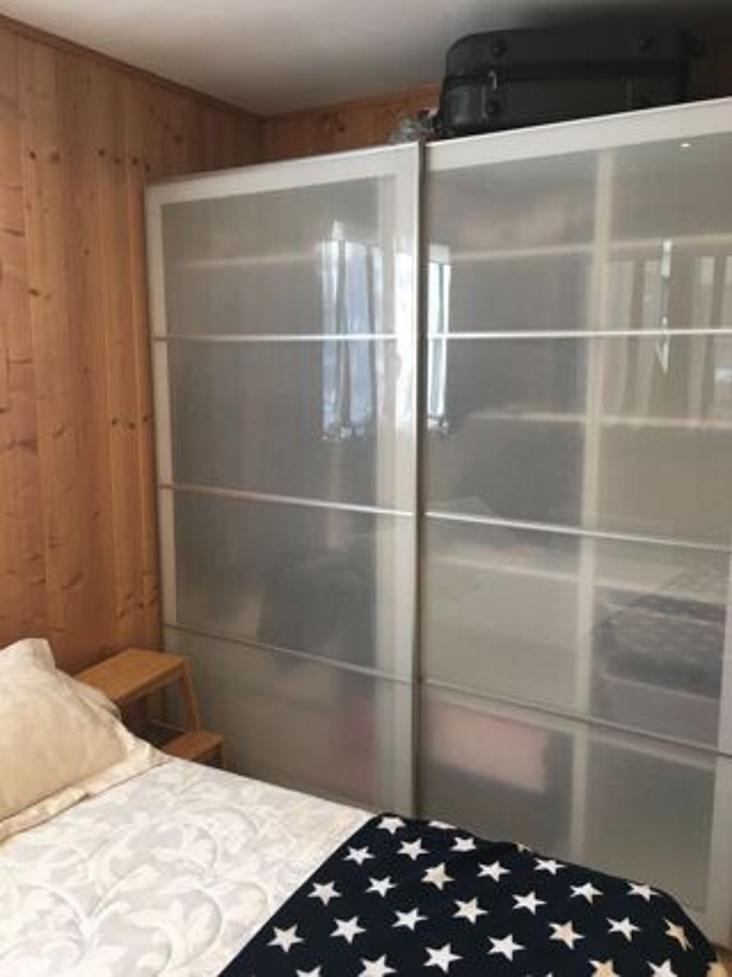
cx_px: 366
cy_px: 488
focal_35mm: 29
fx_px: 818
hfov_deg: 48.2
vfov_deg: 61.7
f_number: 2.2
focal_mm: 4.15
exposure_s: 1/33
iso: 25
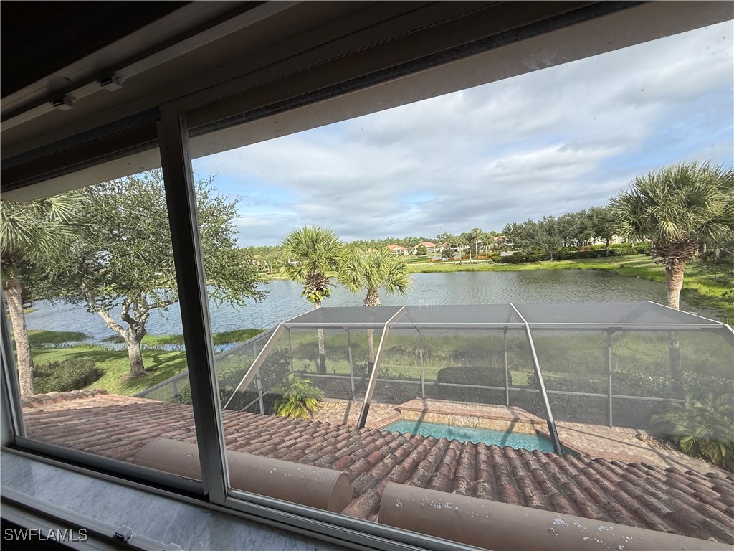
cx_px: 367
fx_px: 297
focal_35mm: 14
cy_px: 276
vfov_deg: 85.7
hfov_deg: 102.1
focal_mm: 2.22
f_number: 2.2
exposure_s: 1/864
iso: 50
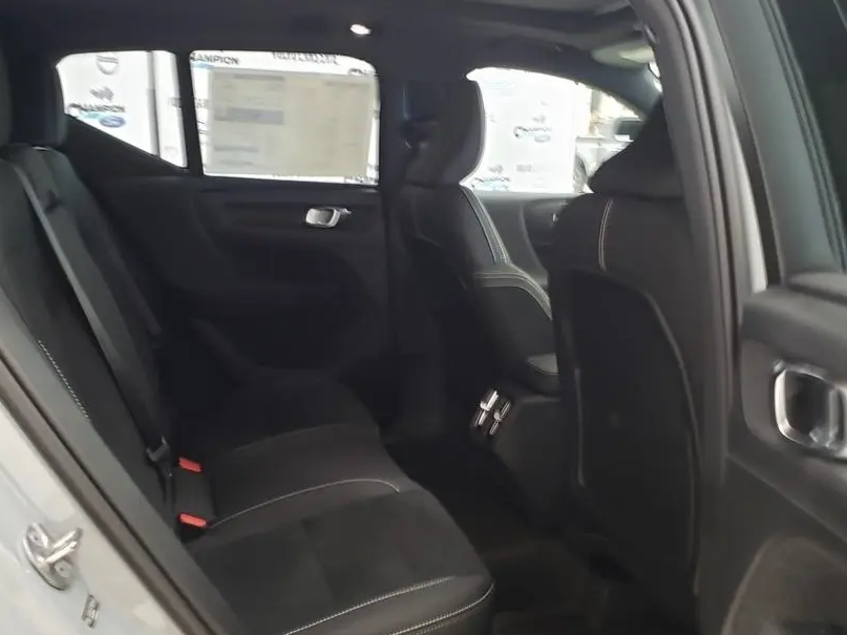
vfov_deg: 42.9
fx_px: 807
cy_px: 342
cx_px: 408
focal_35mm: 33
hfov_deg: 55.3
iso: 250
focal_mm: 4.3
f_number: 2.4
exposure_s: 1/10
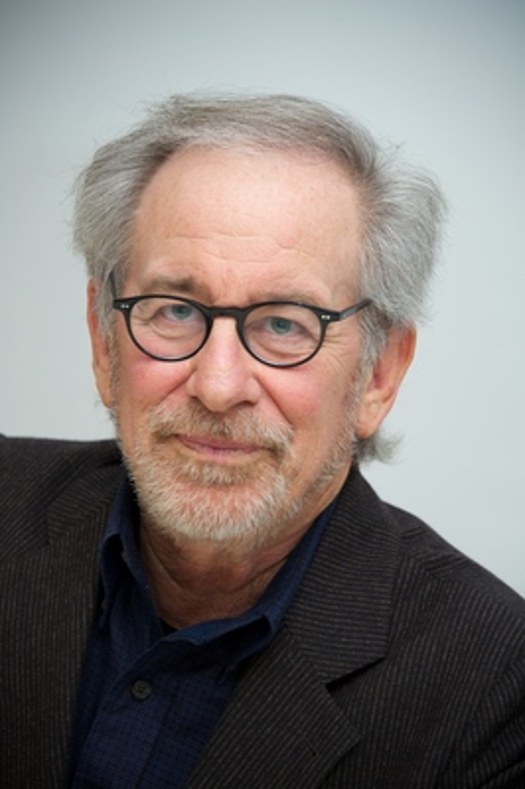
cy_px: 394
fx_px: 4601
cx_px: 262
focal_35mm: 210
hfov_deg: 6.5
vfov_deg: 9.8
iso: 500
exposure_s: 1/60
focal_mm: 210
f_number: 5.6
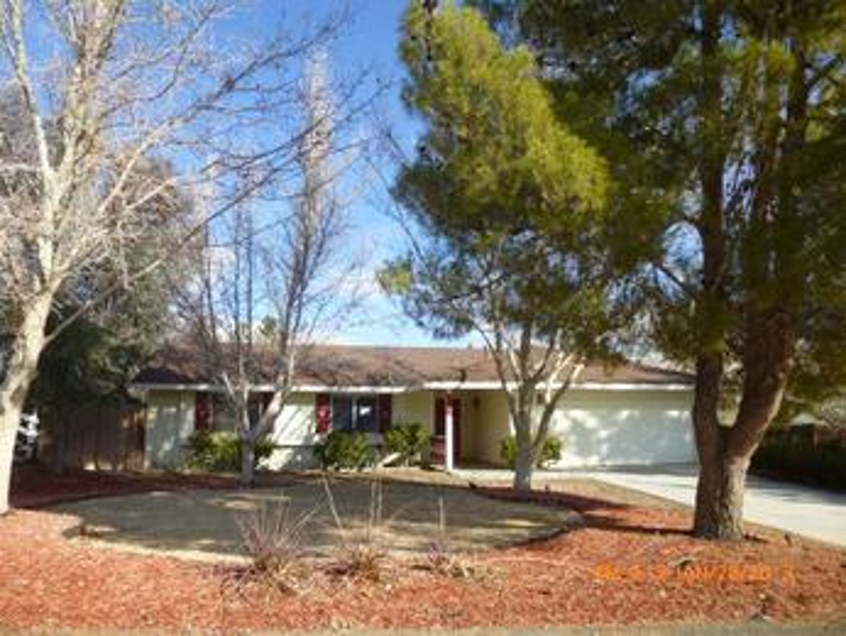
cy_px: 318
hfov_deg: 69.4
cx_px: 423
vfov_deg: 54.9
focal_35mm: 25
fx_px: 611
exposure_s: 1/640
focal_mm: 4.5
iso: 100
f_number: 3.1
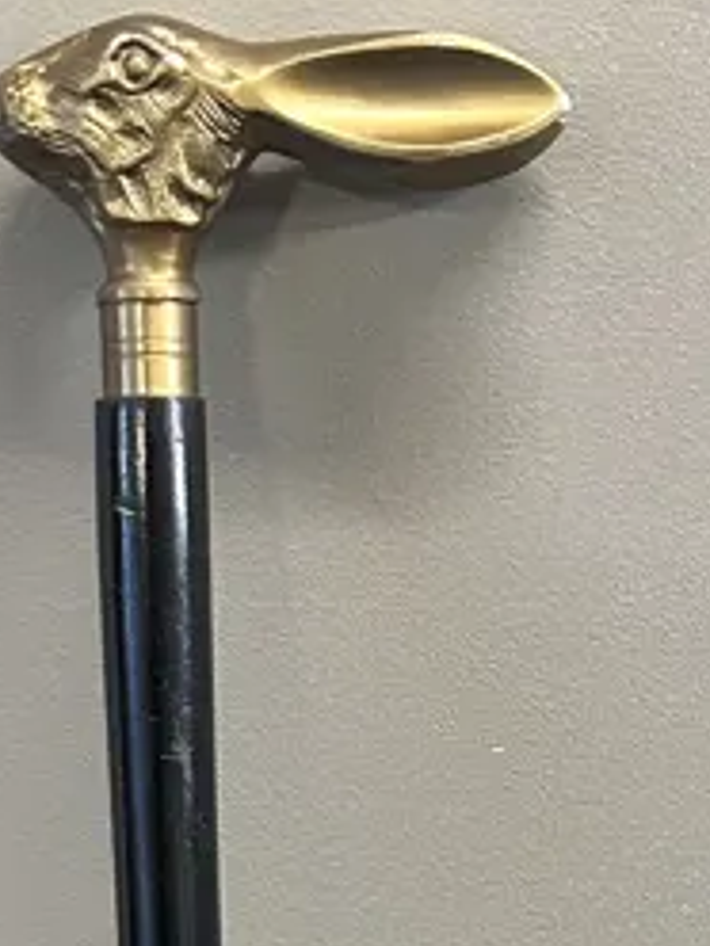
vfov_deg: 17.0
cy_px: 1606
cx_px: 366
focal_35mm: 99
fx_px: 2707
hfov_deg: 14.9
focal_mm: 6.86
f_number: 1.78
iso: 400
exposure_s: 1/50
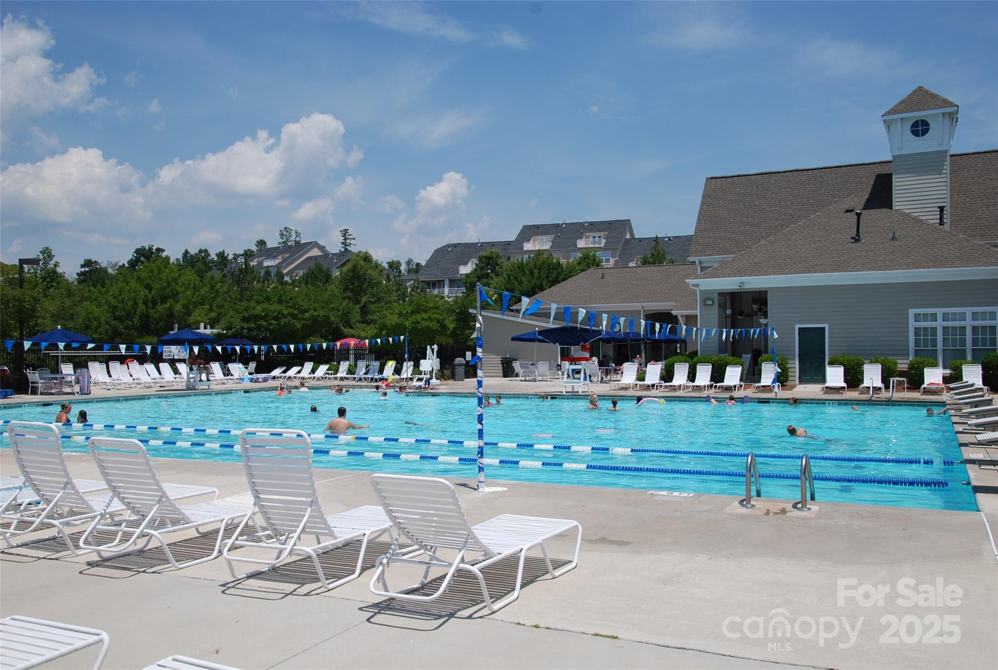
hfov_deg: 57.1
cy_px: 335
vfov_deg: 40.1
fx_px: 917
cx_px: 499
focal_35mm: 33
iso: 100
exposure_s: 1/250
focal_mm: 22
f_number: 8
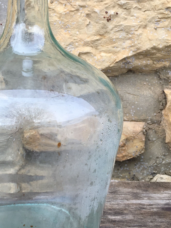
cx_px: 20
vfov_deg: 31.0
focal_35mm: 62
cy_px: 81
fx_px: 408
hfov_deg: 23.1
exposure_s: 1/167
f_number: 2.2
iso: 25
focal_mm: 4.15
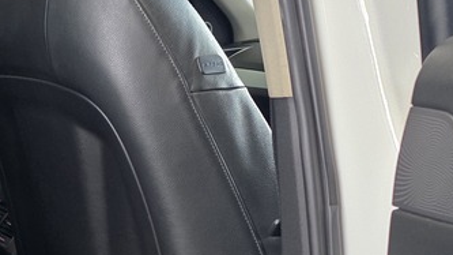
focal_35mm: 77
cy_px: 187
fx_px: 925
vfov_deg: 15.6
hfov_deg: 25.1
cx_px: -76
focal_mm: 6.25
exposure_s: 1/100
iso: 200
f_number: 1.7
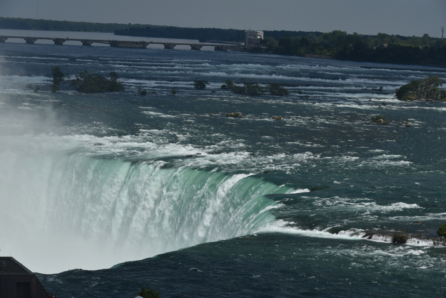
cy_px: 149
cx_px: 223
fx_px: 1673
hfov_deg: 15.2
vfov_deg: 10.2
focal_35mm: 135
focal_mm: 135
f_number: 11
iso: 100
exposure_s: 1/320
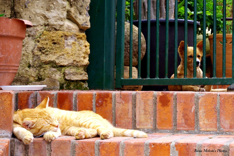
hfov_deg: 27.0
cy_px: 78
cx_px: 117
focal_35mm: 75
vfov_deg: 18.1
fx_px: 487
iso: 400
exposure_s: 1/80
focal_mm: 50
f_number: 14
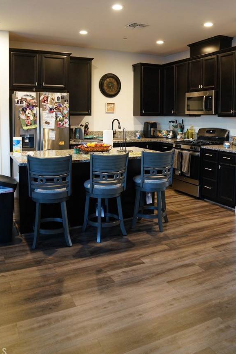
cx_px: 116
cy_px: 136
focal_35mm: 30
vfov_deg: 61.3
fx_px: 295
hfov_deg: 43.6
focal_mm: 24
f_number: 3.2
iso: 1250
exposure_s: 1/40
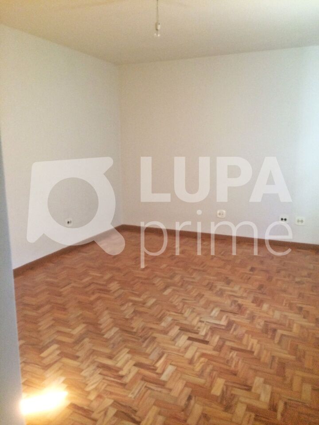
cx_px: 160
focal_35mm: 29
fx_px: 356
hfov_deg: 48.2
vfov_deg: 61.7
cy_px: 212
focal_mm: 4.15
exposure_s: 1/30
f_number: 2.2
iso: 250
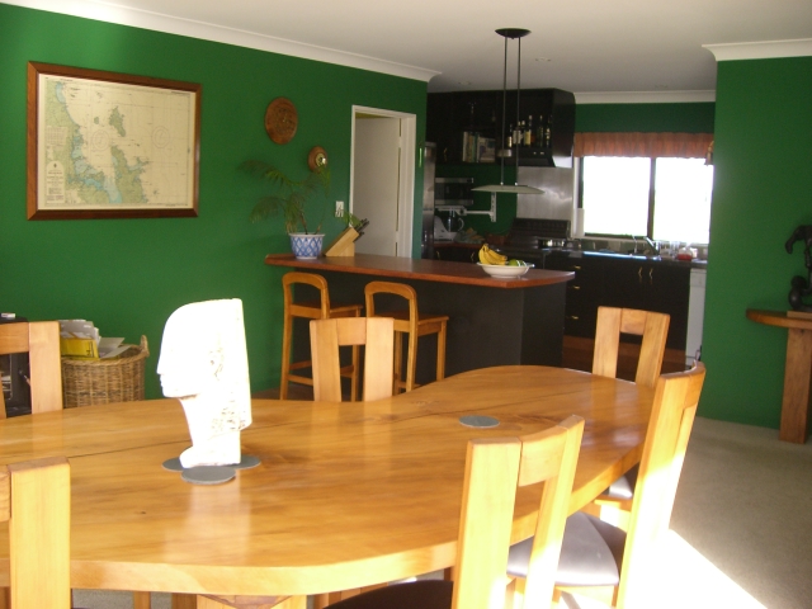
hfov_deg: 49.0
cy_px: 304
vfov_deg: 37.7
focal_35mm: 38
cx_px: 406
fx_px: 891
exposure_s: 1/100
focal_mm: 6.2
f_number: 2.7
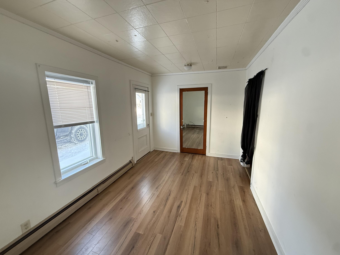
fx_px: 138
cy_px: 128
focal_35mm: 14
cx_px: 170
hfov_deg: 102.1
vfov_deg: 85.7
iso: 320
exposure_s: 1/99
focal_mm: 2.22
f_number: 2.2
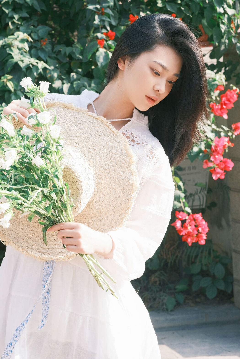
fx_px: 840
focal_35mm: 84
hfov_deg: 16.3
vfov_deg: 24.2
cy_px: 180
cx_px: 120
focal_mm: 56
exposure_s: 1/180
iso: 400
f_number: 6.4
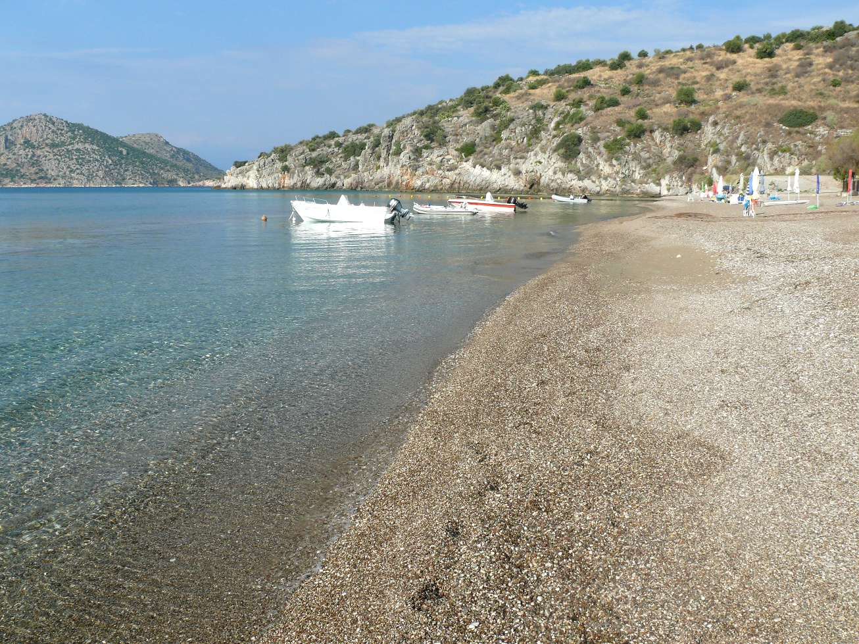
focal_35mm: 35
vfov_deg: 40.7
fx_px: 868
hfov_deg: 52.6
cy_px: 322
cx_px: 430
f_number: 5.6
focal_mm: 7.4
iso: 100
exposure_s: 1/200
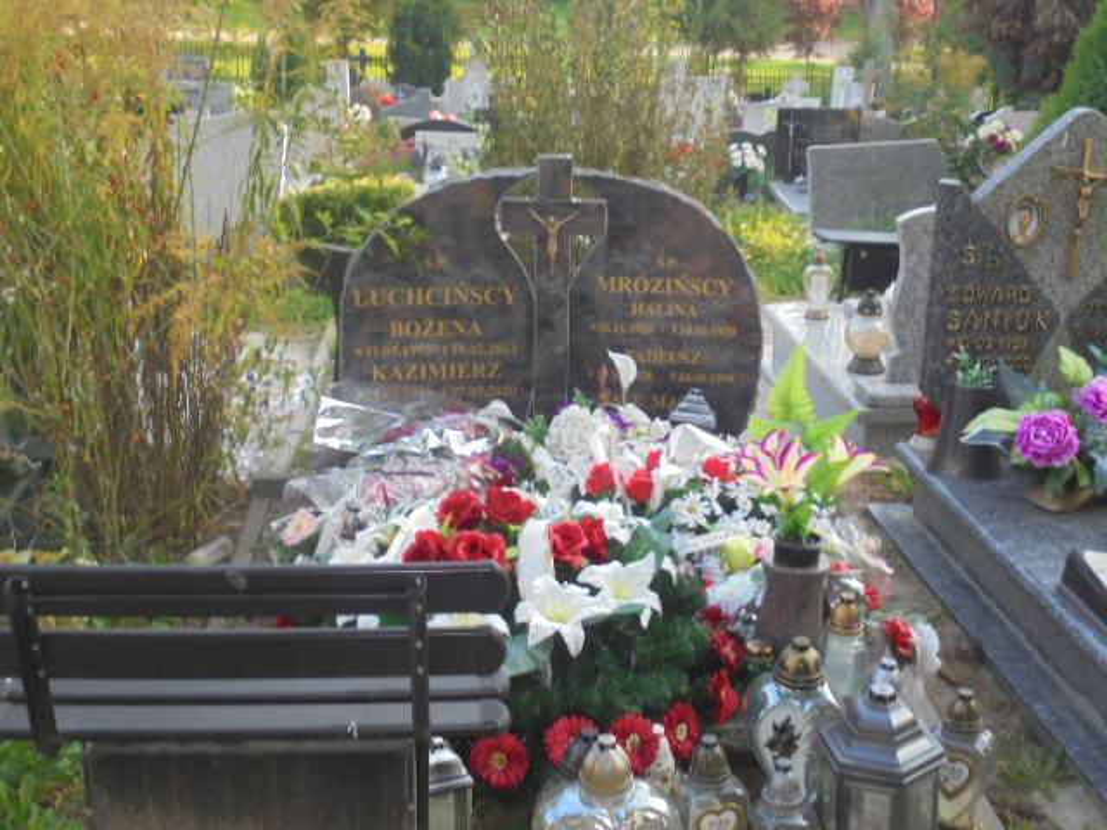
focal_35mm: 43
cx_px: 554
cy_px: 415
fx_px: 1375
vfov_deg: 33.6
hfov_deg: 43.9
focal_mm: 7.8
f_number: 4.5
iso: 100
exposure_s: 1/40
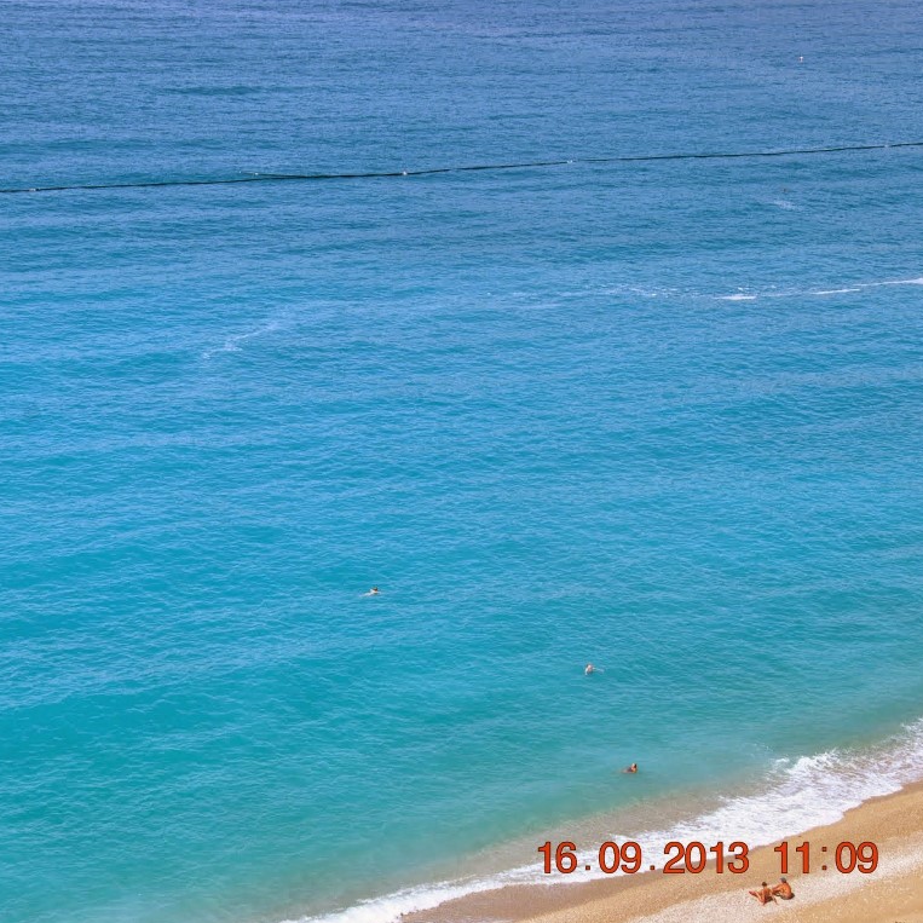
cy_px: 463
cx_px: 316
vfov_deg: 18.1
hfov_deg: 18.1
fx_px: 2896
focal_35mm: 96
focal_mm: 50
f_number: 8
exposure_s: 1/250
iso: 100
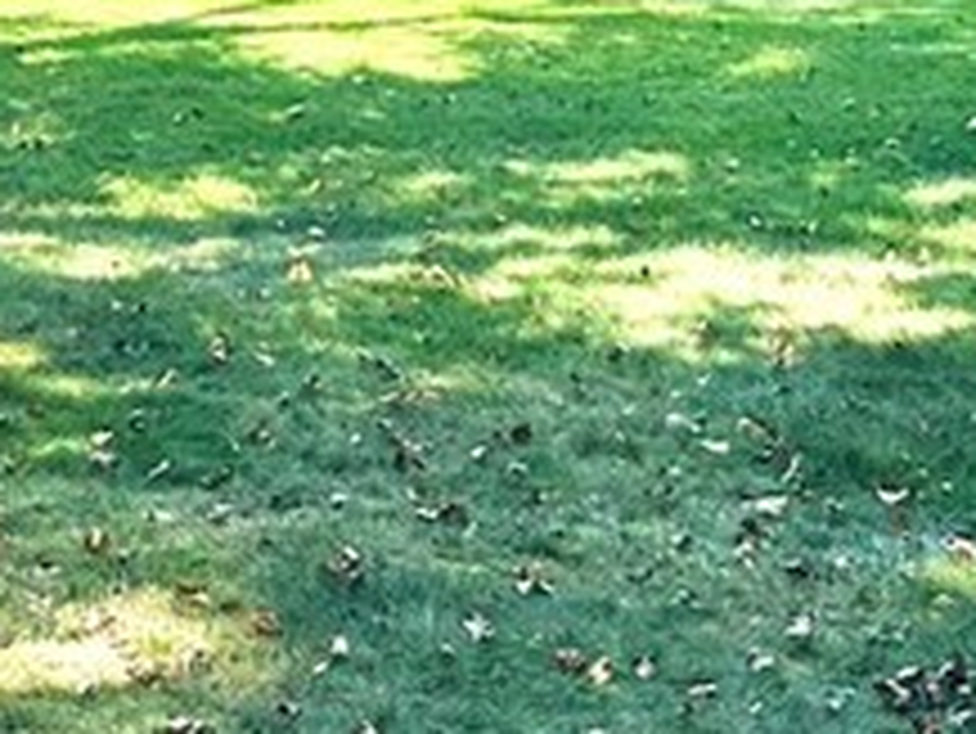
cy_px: -185
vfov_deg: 20.6
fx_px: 1862
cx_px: 315
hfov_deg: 29.1
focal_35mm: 66
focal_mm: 2.22
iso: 40
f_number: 2.2
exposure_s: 1/473
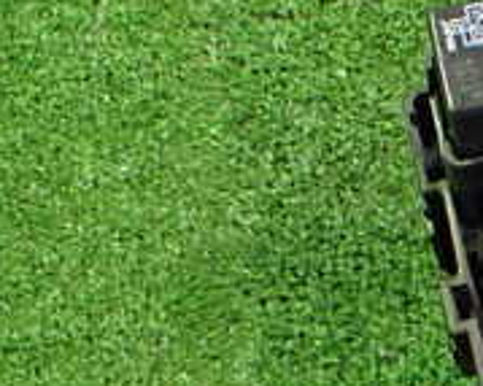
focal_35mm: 98
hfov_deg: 17.3
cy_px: 383
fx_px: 1400
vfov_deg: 15.4
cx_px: 758
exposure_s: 1/40
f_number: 2.3
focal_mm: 5.4
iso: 800
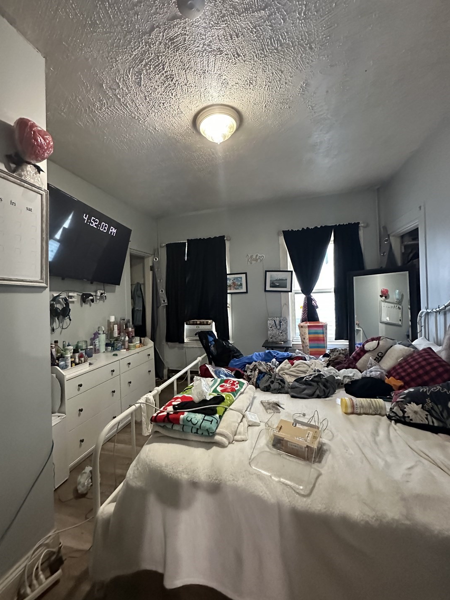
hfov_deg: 81.6
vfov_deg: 98.2
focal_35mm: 15
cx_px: 211
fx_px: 260
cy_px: 300
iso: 1000
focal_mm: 2.22
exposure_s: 1/60
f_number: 2.2
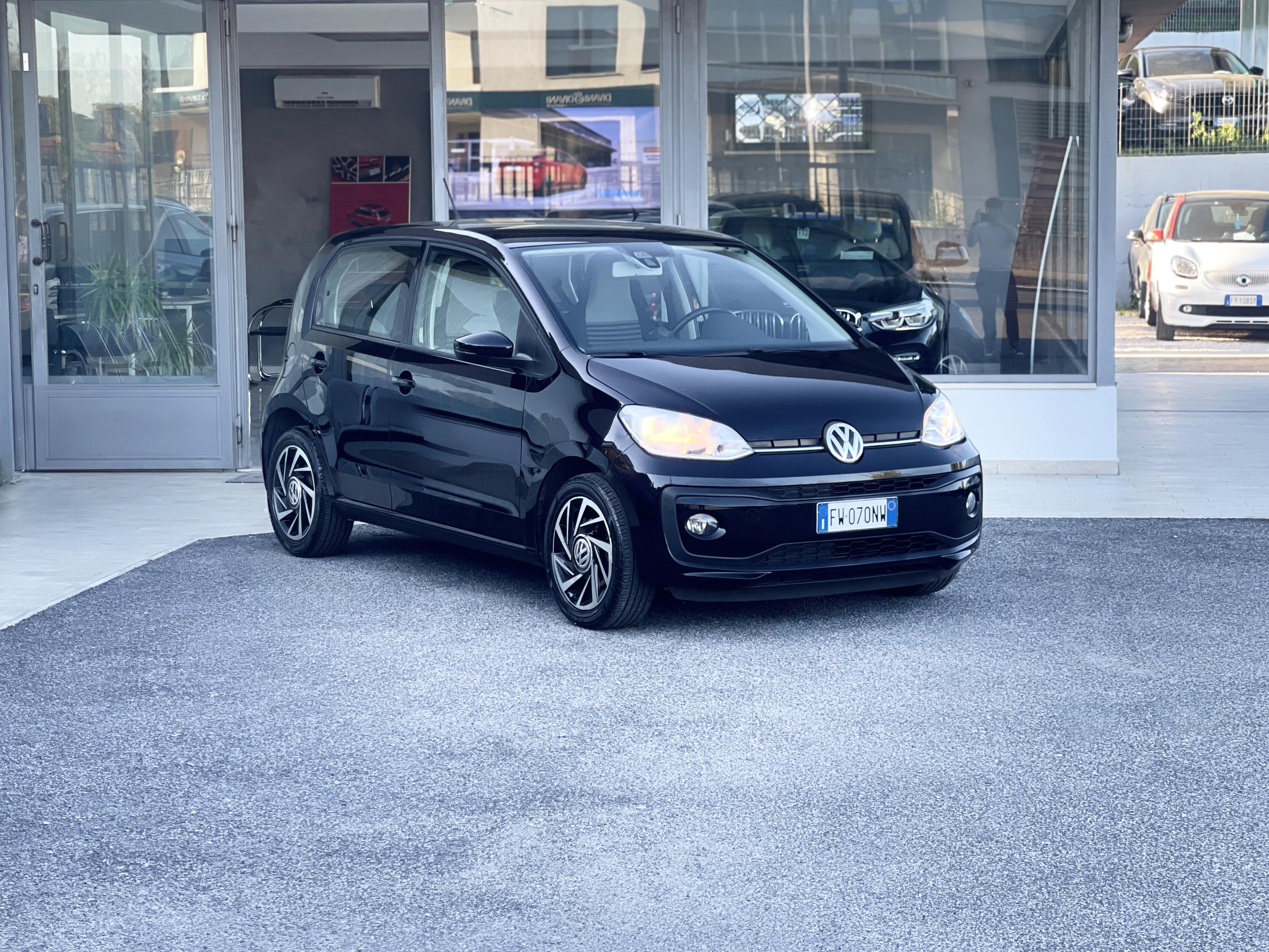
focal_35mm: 64
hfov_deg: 30.3
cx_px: 634
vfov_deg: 22.9
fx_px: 2346
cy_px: 476
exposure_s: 1/121
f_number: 2.2
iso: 50
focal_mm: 7.5
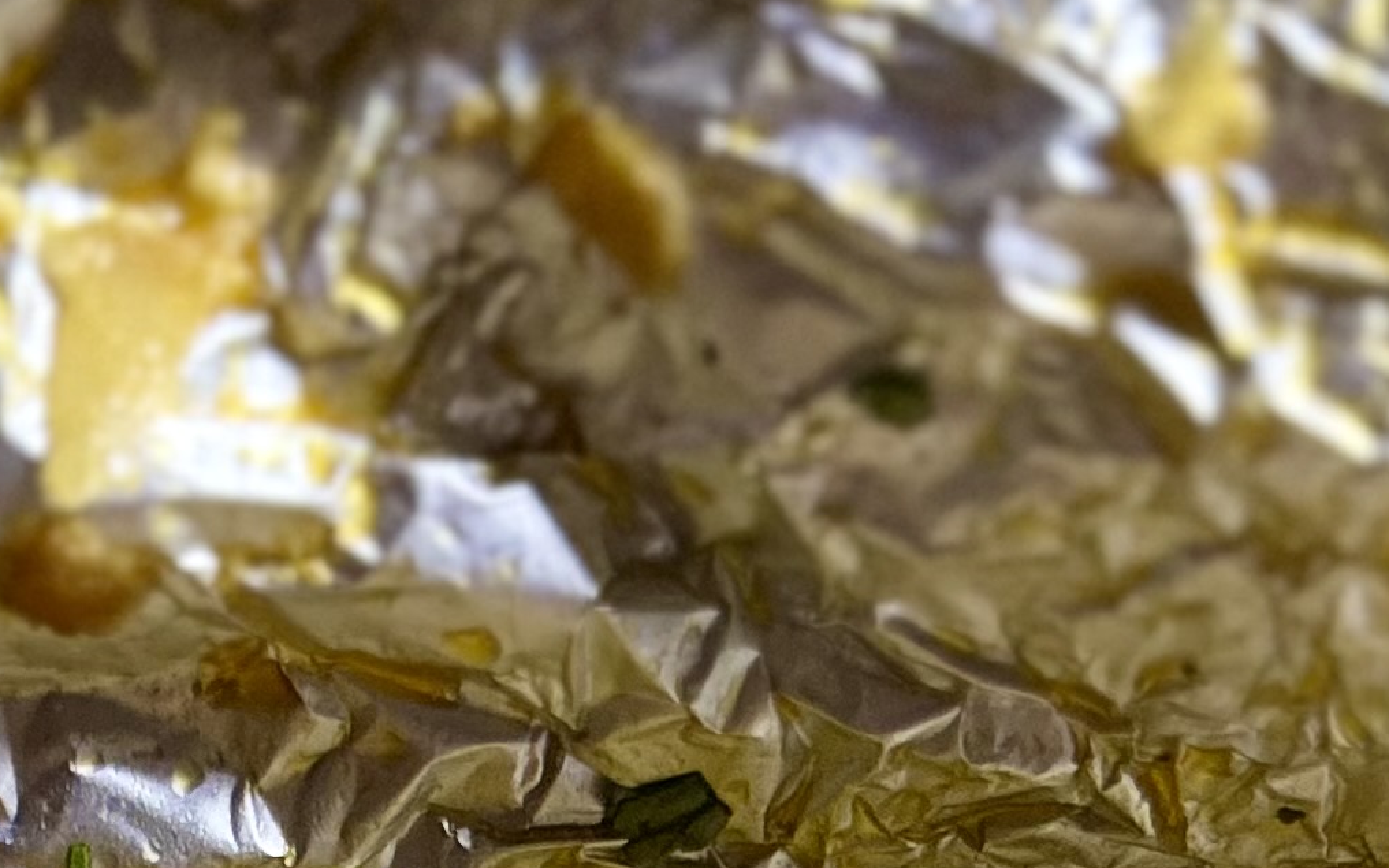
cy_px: 1948
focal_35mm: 101
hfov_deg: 20.4
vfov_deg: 11.2
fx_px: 3823
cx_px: 332
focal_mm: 6.76
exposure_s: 1/60
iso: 400
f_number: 1.78
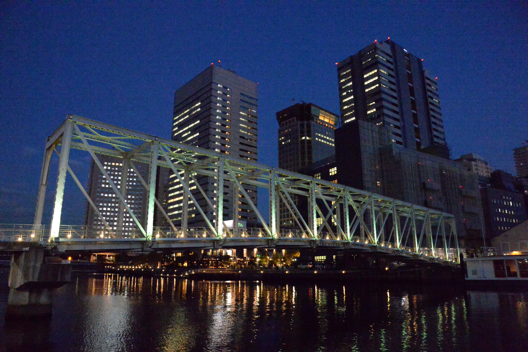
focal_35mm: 24
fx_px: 352
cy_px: 176
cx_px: 264
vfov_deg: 53.1
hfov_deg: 73.8
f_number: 8
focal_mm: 24
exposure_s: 1/100
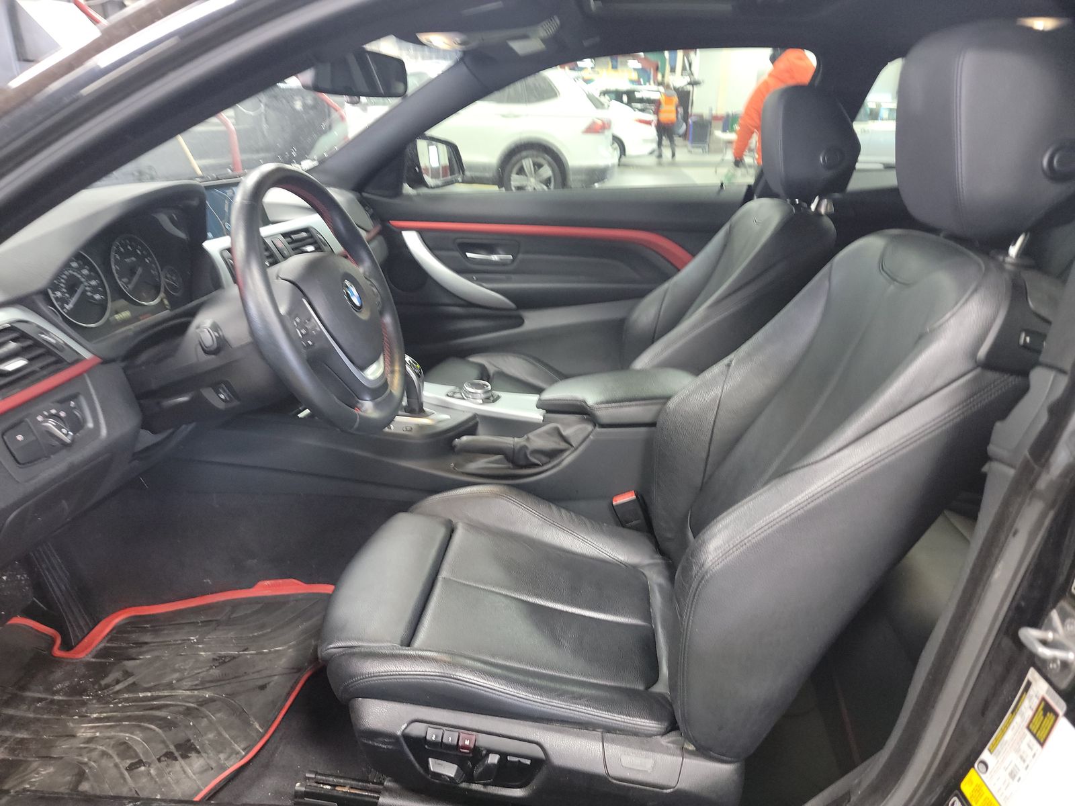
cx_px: 538
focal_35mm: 24
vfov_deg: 56.8
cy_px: 403
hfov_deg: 71.6
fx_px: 745
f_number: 1.8
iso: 773
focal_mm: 6.7
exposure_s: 1/19
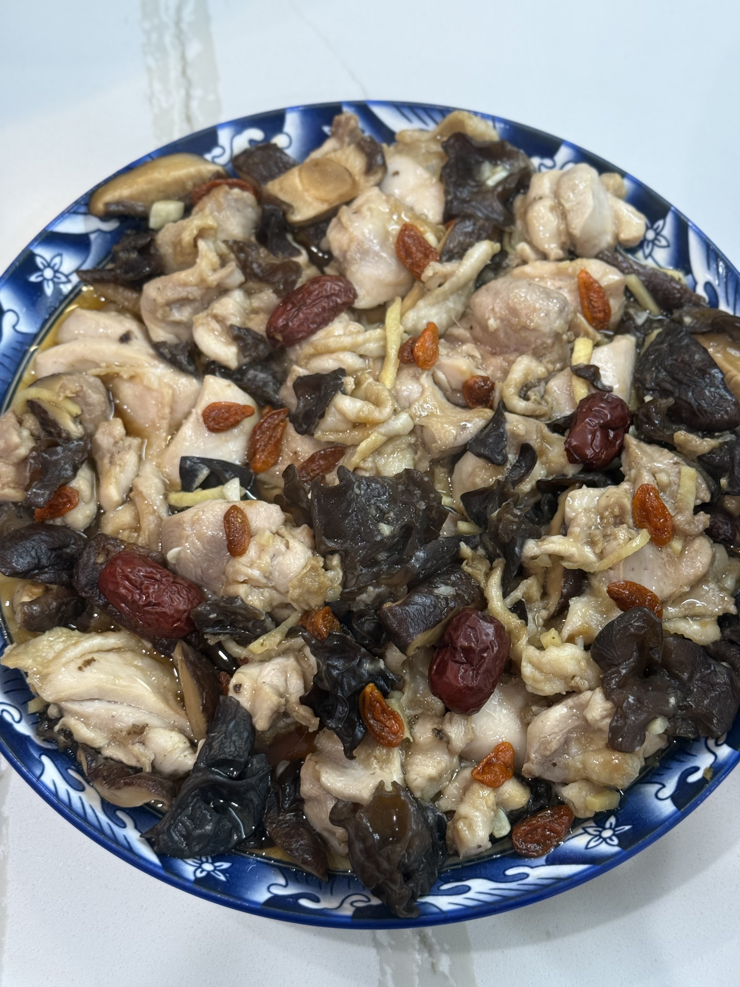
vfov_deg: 39.7
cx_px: 370
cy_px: 494
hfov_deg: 30.3
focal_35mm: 48
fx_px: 1368
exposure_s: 1/60
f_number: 1.78
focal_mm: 6.76
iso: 80
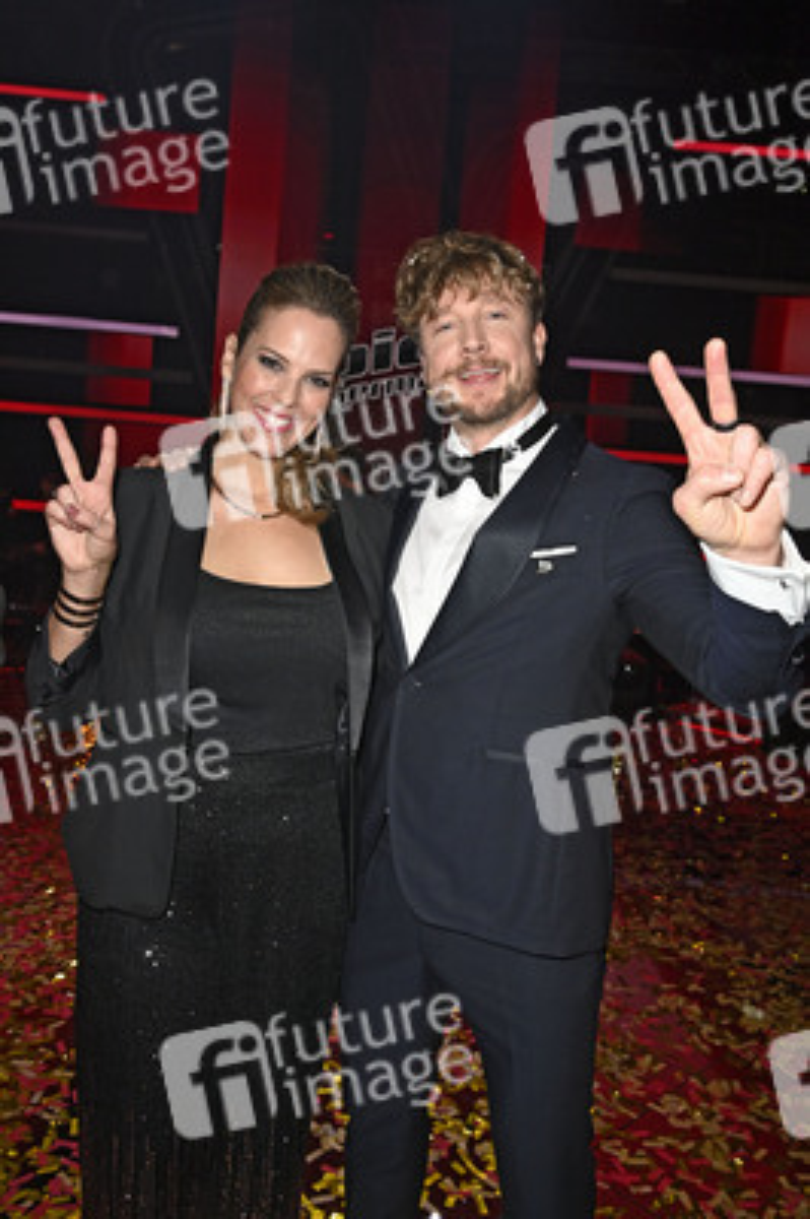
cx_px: 405
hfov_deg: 43.5
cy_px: 610
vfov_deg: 62.0
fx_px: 1014
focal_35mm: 30
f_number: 6.3
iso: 2000
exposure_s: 1/250
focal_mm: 30
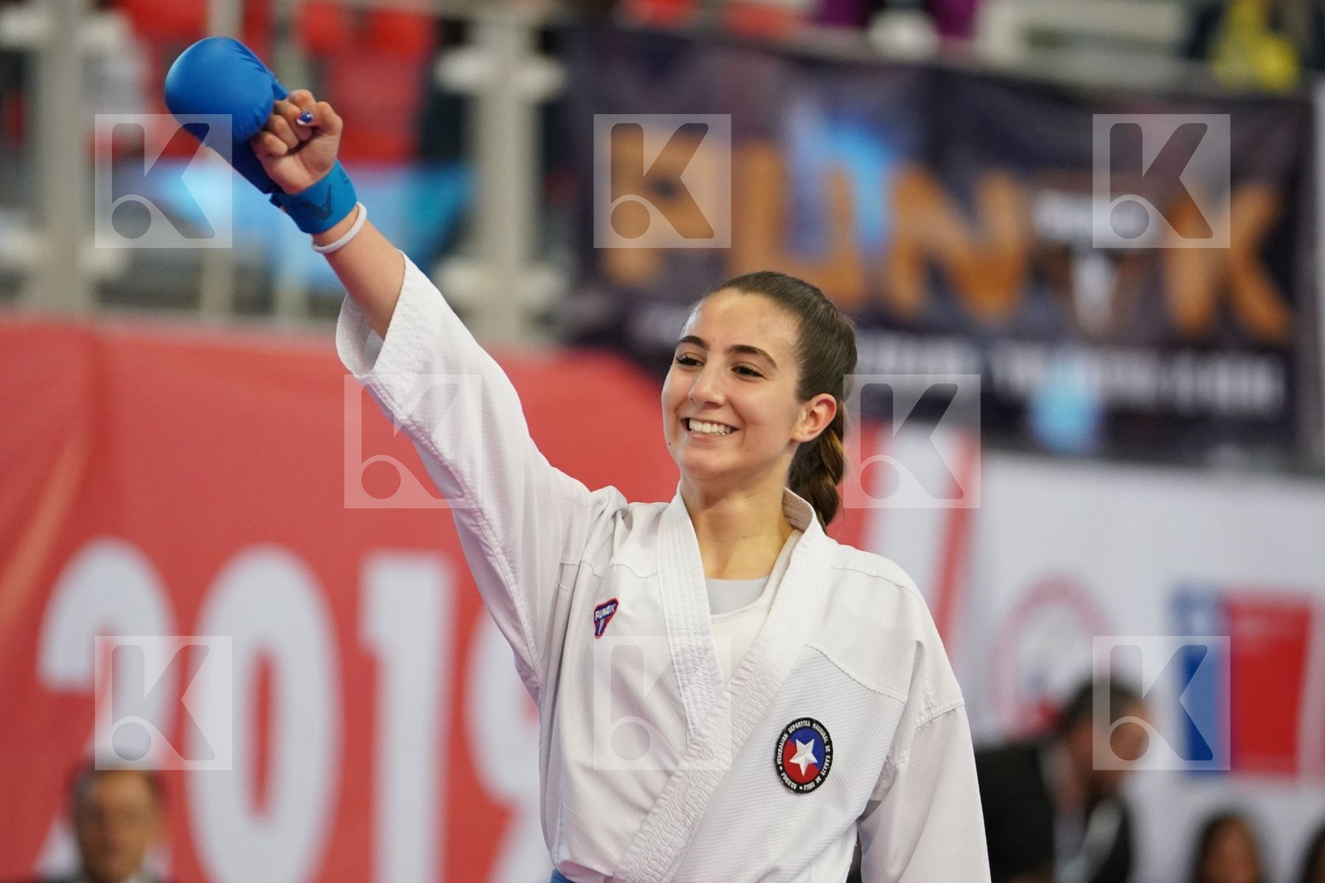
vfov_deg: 4.6
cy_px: 442
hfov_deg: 6.9
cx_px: 662
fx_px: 10930
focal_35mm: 297
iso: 3200
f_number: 2.8
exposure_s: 1/1000
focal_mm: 198
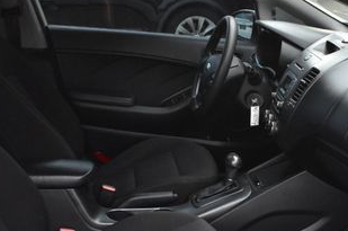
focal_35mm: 56
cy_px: 145
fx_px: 540
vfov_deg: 24.0
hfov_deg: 33.7
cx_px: 314
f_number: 10
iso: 2500
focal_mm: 18
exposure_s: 1/250
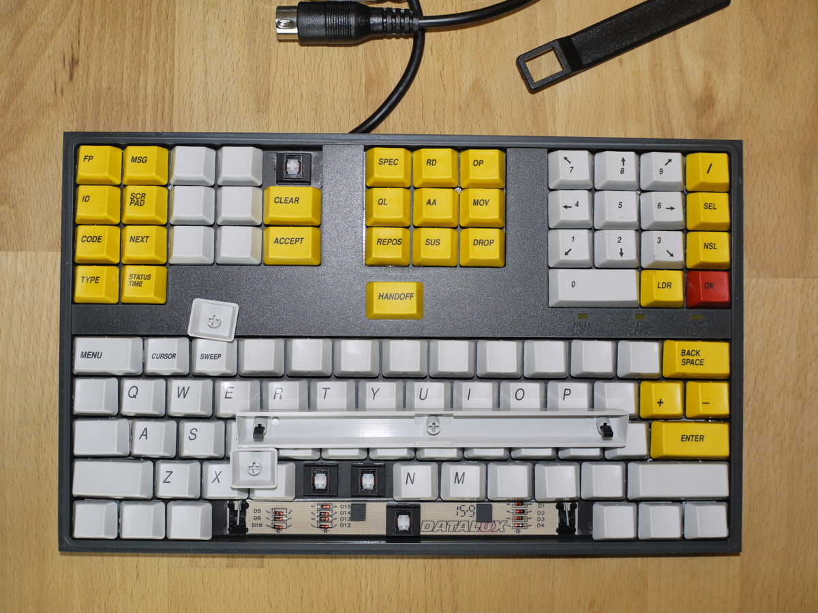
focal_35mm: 40
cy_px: 306
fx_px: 945
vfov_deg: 36.0
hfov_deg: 46.8
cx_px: 409
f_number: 4.5
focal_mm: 20
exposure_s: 1/30
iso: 160
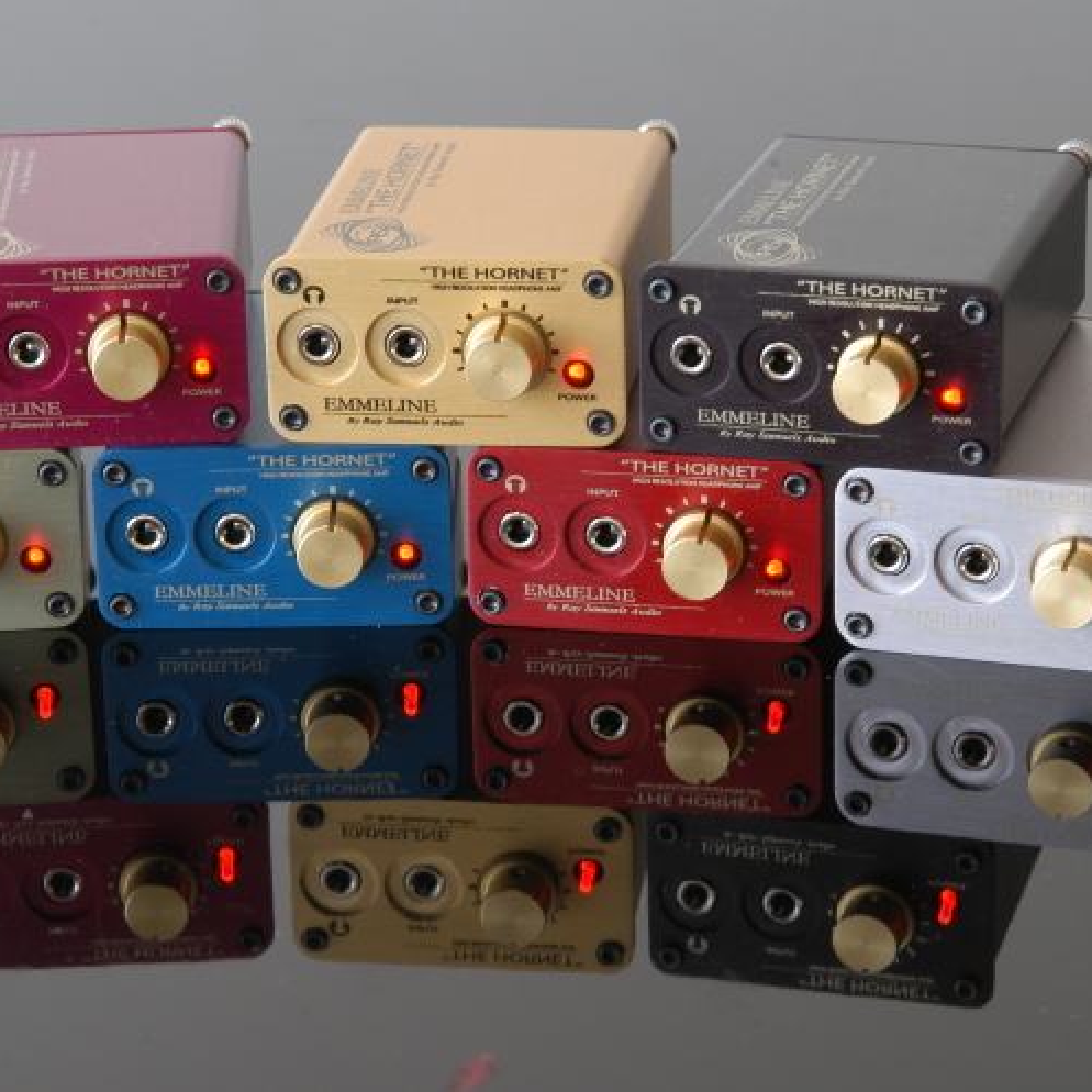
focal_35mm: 135
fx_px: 4818
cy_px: 545
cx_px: 490
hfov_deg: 12.9
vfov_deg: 12.9
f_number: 13
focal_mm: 70
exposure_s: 1.3
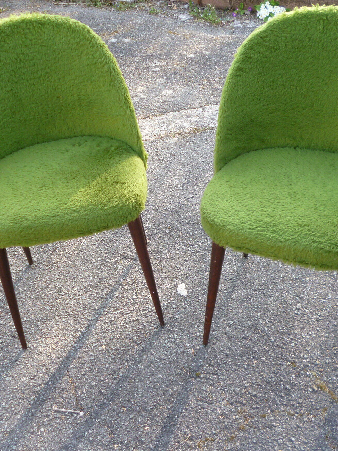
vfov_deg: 45.8
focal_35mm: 41
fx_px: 534
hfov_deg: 35.1
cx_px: 178
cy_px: 217
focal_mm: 5
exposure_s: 1/80
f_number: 3.1
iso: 100
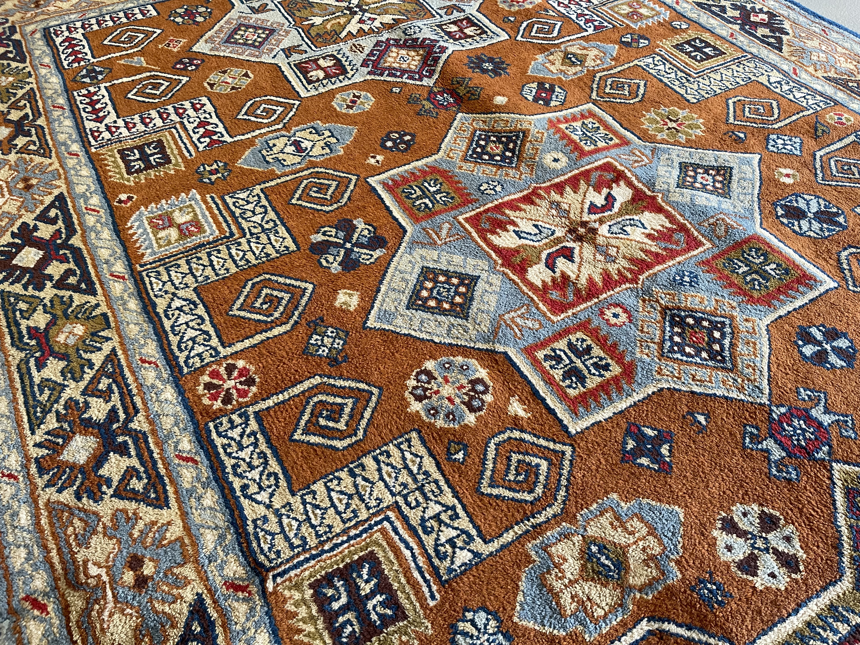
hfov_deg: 69.4
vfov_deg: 54.9
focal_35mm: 25
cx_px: 430
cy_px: 322
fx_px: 621
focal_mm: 5.1
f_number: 1.6
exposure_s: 1/60
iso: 250
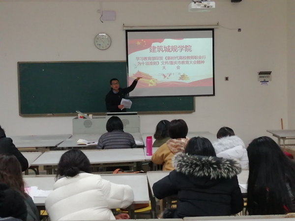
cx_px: 148
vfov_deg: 33.6
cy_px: 110
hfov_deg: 43.9
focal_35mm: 43
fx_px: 366
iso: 250
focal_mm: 3.62
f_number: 1.8
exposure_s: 1/33.3
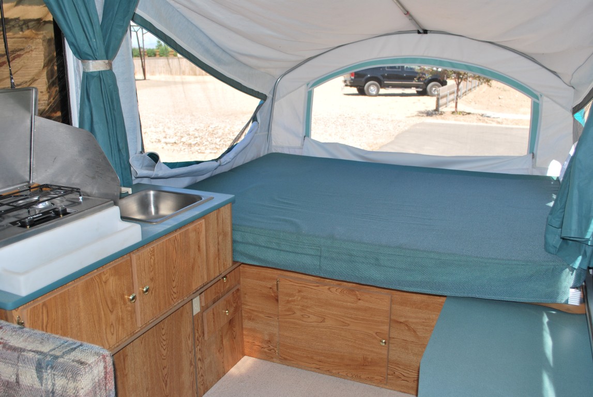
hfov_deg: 57.2
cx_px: 296
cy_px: 198
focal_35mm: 33
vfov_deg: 40.1
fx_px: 544
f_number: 5.6
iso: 100
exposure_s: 1/200
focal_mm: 22
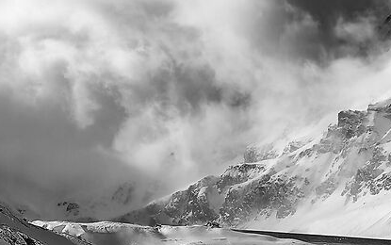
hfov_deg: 9.9
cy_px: 44
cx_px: 305
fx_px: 2261
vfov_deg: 6.2
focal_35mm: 212
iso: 72
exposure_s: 1/4000
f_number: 4
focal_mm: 24
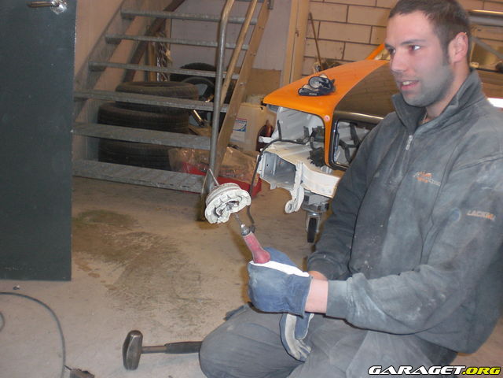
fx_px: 523
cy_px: 189
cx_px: 252
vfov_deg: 39.7
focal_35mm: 36
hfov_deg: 51.4
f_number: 3.1
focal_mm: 6.3
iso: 200
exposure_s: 1/60
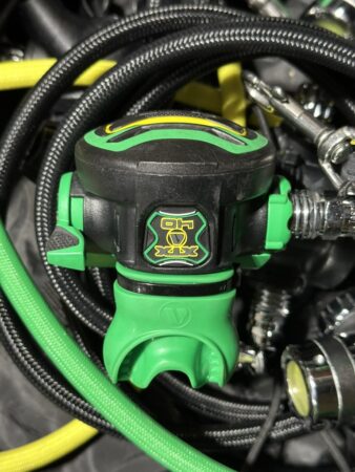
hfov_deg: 30.3
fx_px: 656
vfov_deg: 39.6
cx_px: 178
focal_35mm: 48
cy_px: 236
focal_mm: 6.86
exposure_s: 1/40
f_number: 1.78
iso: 400
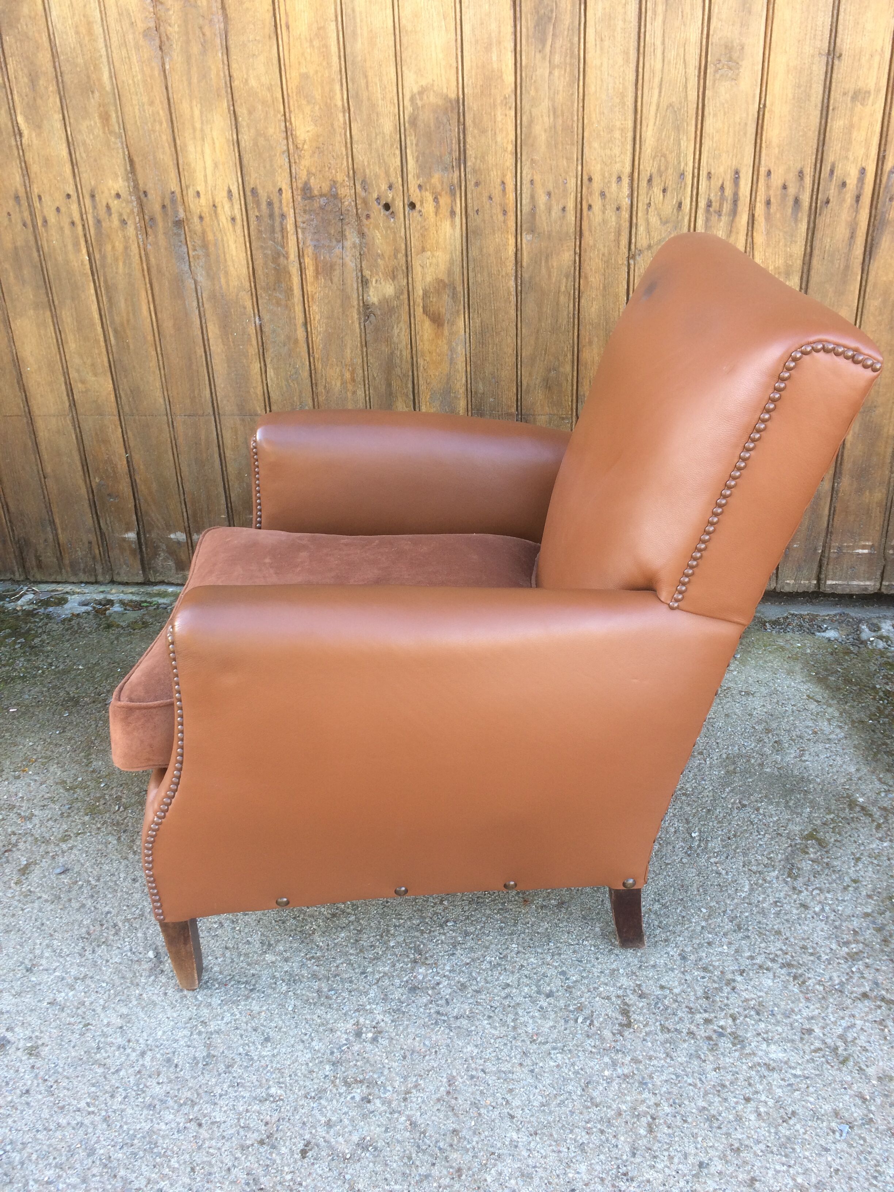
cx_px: 447
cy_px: 596
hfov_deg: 48.2
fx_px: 999
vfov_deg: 61.7
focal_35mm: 29
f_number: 2.2
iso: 40
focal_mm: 4.15
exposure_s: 1/50
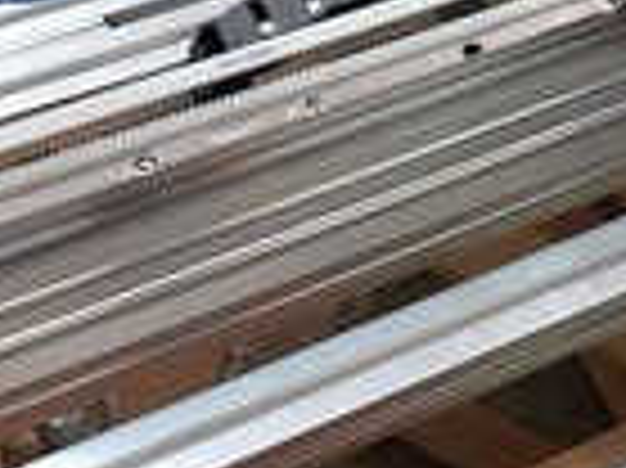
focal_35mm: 75
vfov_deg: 19.1
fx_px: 1355
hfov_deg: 25.4
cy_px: 4
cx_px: 536
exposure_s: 1/33
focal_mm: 4.3
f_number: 1.7
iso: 250
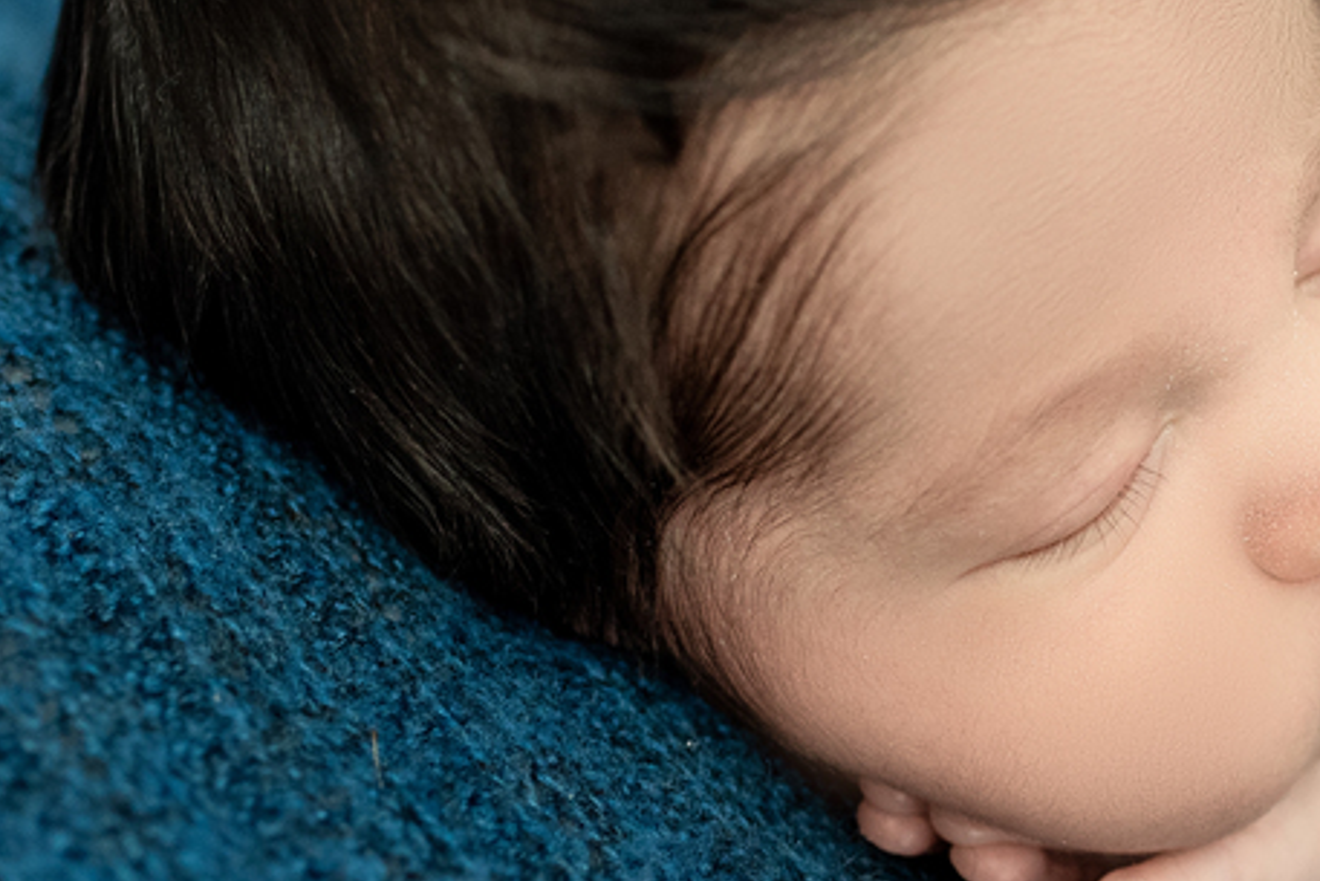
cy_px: 417
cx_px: 1155
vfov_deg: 14.9
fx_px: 3374
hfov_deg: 21.7
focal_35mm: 92
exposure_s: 1/160
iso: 1250
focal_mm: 35
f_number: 3.2
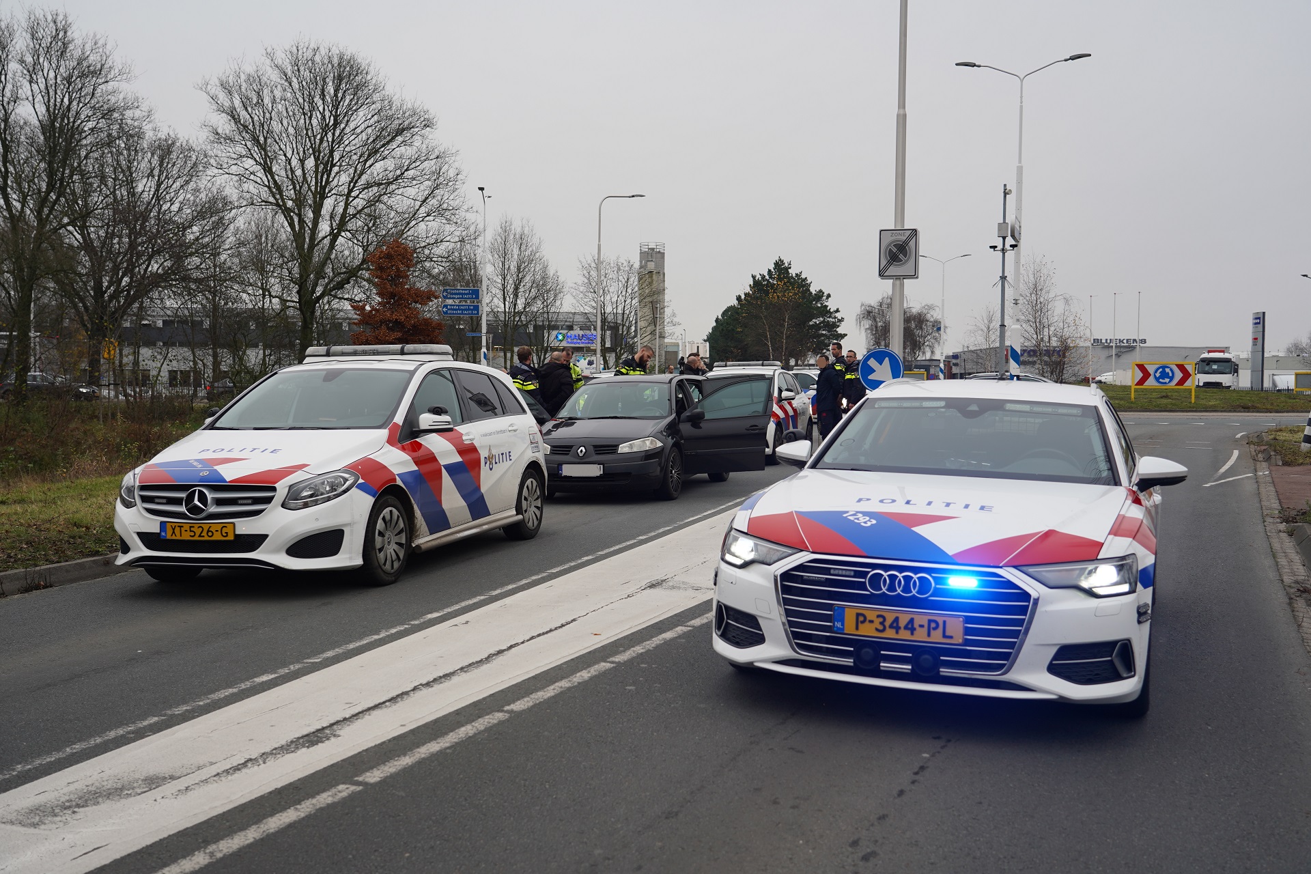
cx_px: 656
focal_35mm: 35
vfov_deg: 37.9
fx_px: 1274
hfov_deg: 54.4
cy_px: 437
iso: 100
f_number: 4.5
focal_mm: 35
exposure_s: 1/80
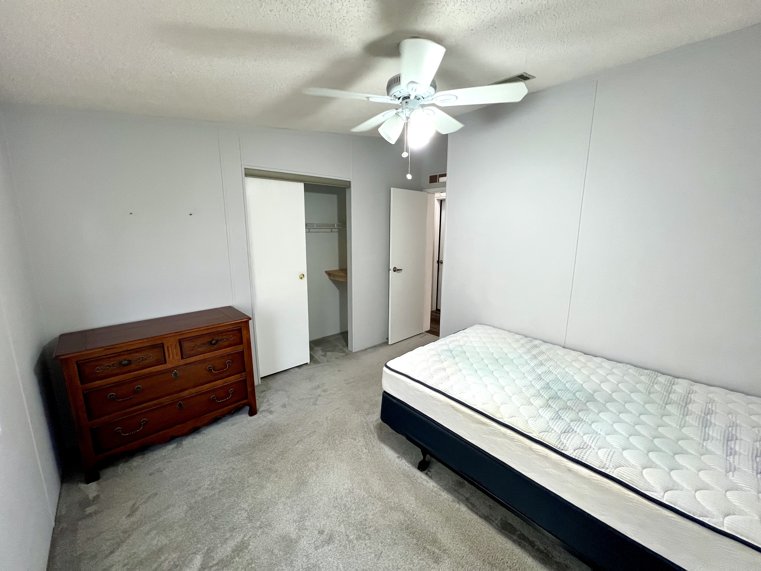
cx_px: 380
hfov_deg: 106.2
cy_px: 286
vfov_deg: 89.9
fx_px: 286
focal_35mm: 13
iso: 160
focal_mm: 1.57
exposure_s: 1/120
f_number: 1.8
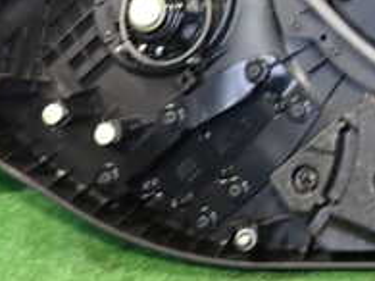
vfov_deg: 18.4
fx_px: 834
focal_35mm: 77
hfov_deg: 23.4
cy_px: -33
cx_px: 435
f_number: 2
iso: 500
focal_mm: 4.5
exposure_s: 1/30
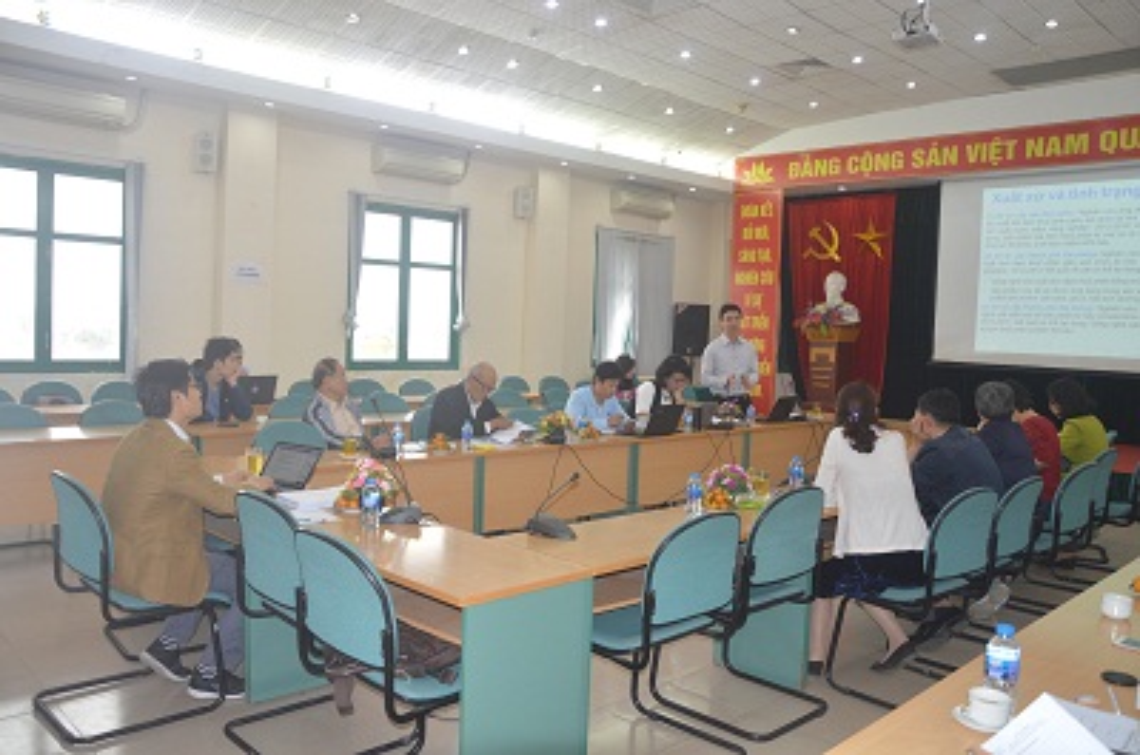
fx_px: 853
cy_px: 378
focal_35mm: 27
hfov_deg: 67.5
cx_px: 570
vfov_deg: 47.7
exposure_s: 1/60
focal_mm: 18
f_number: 4
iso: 400
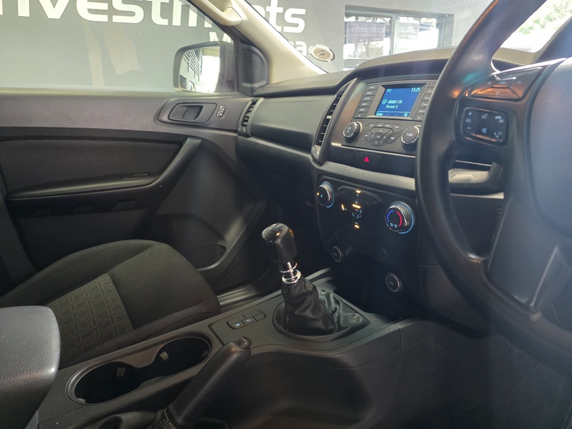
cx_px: 286
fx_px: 380
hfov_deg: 73.9
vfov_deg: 58.9
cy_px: 214
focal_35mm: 23
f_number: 1.7
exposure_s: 1/100
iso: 1000
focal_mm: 6.25
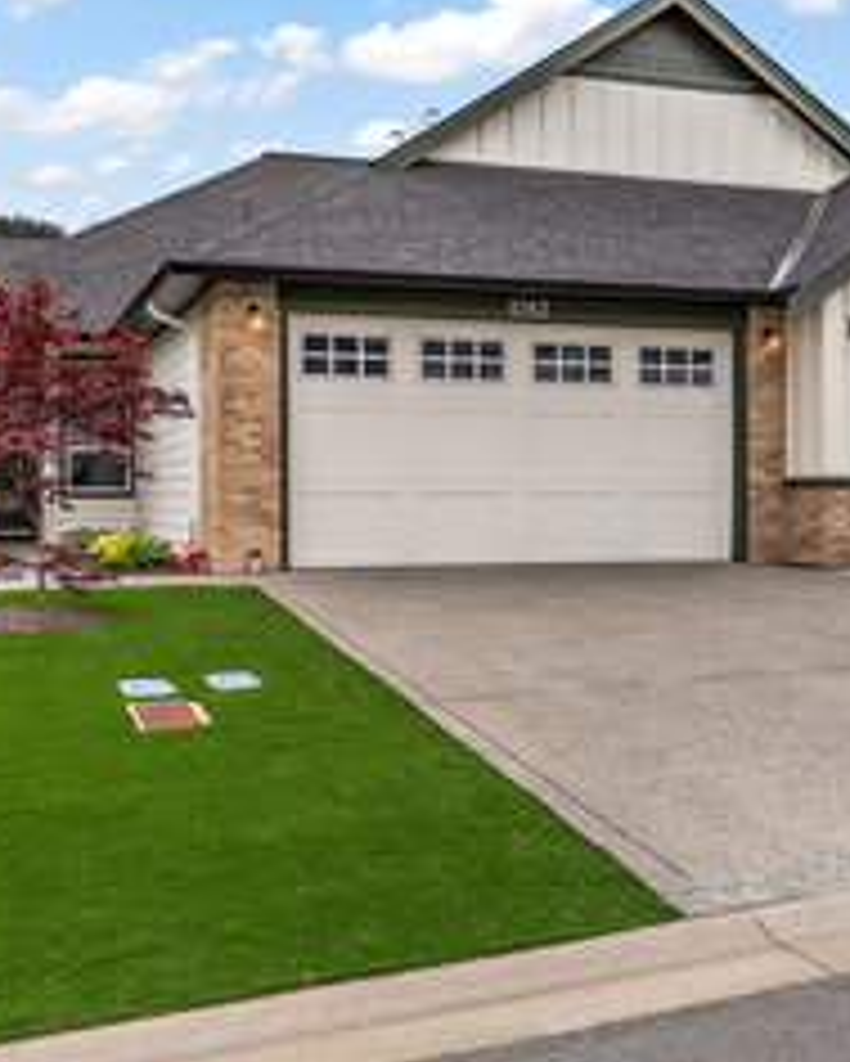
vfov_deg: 47.6
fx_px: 1194
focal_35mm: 38
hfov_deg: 39.0
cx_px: 340
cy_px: 423
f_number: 9
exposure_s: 1/1000
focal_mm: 22
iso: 640
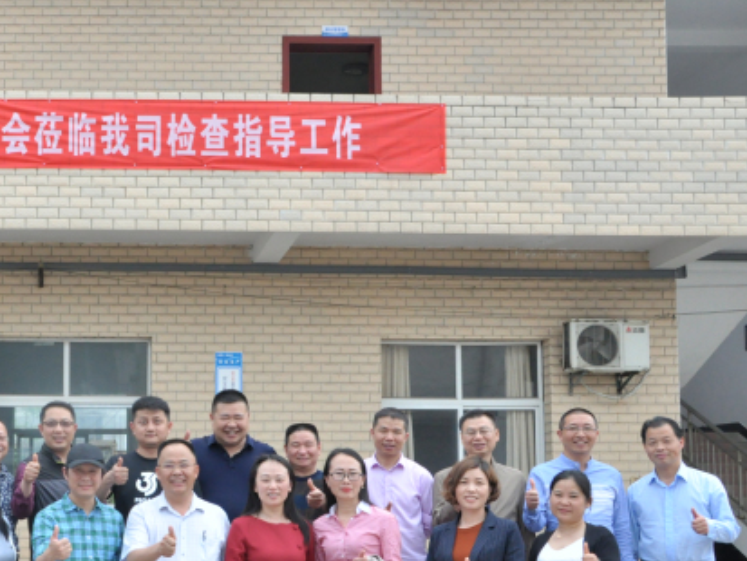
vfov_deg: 26.4
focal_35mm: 55
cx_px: 81
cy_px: 402
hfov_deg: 33.3
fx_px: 1184
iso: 1000
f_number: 8
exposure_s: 1/640
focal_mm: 21
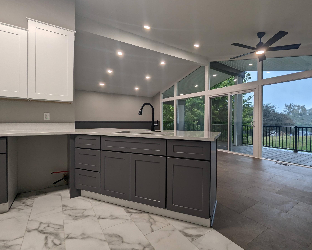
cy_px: 123
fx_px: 157
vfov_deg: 77.0
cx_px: 168
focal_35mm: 17
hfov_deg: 89.5
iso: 107
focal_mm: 2.35
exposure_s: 1/120
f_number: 2.2
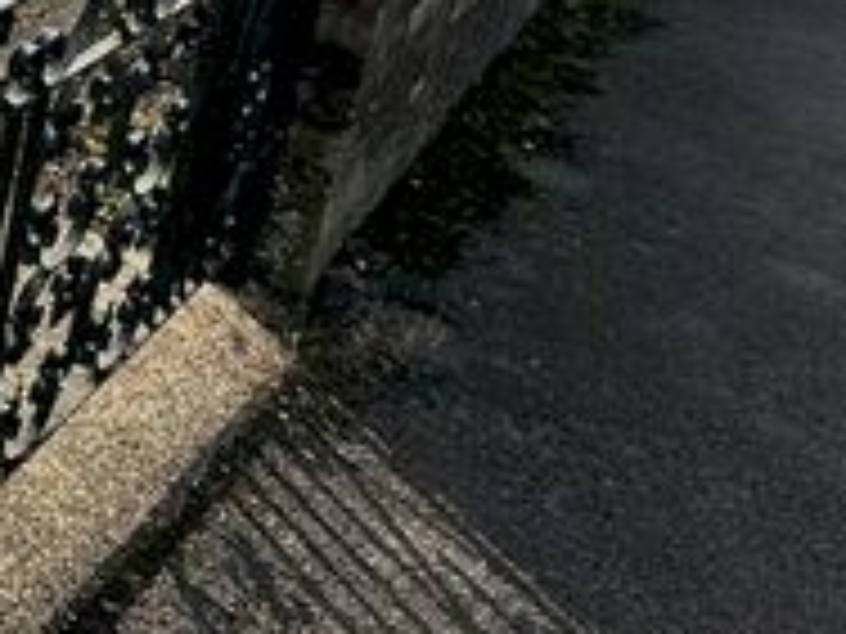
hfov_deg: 22.7
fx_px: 1271
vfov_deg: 24.3
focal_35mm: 52
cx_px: -644
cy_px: -205
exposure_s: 1/1125
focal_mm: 2.22
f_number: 2.2
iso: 40
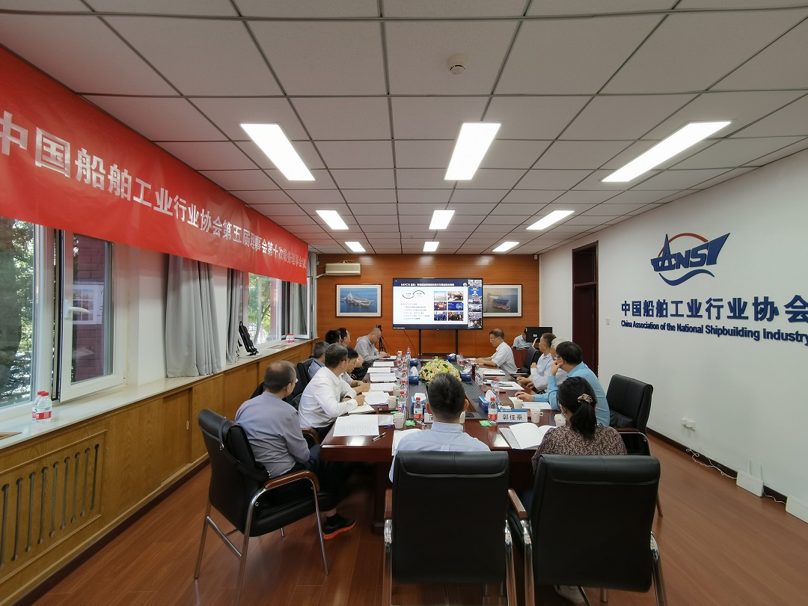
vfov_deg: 74.7
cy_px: 303
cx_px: 404
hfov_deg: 91.0
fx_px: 397
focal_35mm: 17
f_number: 2.2
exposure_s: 1/50
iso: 100
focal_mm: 2.26
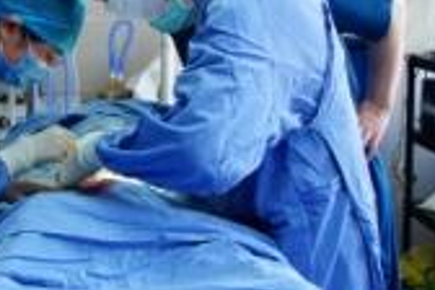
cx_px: 67
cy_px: 49
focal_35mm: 80
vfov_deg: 16.9
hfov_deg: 24.8
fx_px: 967
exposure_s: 1/30
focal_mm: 20
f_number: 8
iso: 800
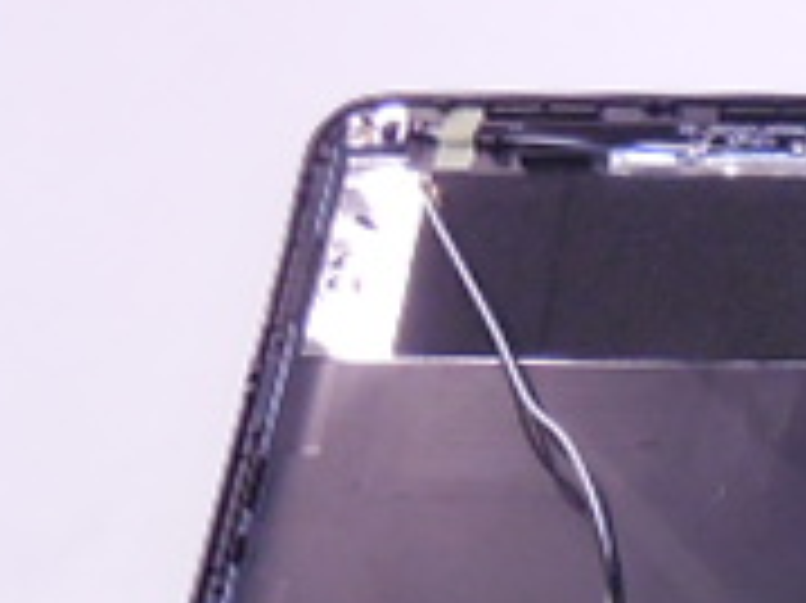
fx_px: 2164
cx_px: 1283
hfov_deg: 18.2
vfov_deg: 15.1
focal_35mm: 93
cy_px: 806
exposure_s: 1/50
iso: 800
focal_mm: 4.6
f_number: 3.5
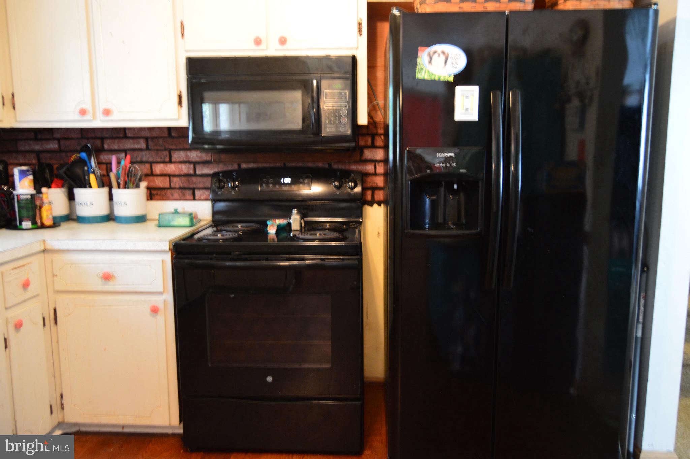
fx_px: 517
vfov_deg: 47.8
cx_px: 345
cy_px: 230
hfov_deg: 67.4
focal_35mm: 27
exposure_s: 1/13
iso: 800
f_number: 3.5
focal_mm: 18
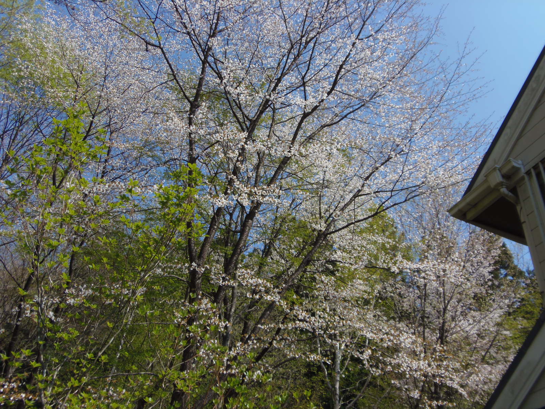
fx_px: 551
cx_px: 272
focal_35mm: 35
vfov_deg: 40.7
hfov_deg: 52.6
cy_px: 204
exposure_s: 1/800
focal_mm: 6.5
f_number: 3.4
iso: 64
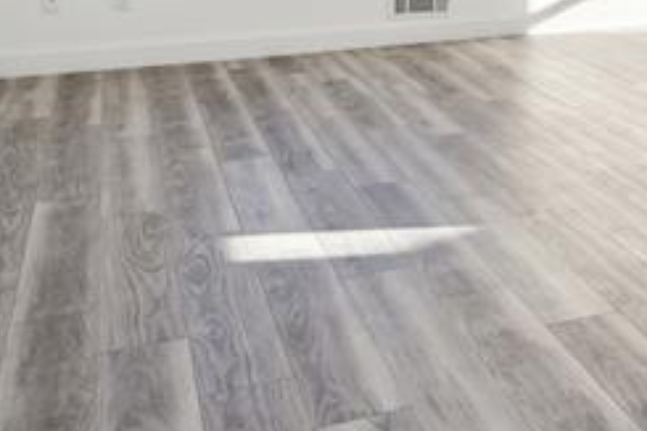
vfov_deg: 18.7
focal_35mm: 67
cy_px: -137
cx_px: 903
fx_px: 1203
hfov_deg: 24.9
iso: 400
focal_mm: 16
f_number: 8
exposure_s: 1/125
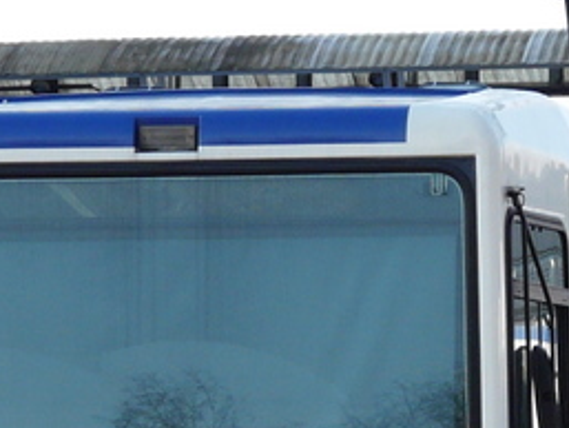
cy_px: 399
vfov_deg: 2.9
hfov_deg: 3.9
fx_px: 8387
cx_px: 425
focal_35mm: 510
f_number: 4.5
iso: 100
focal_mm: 21.6
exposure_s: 1/250
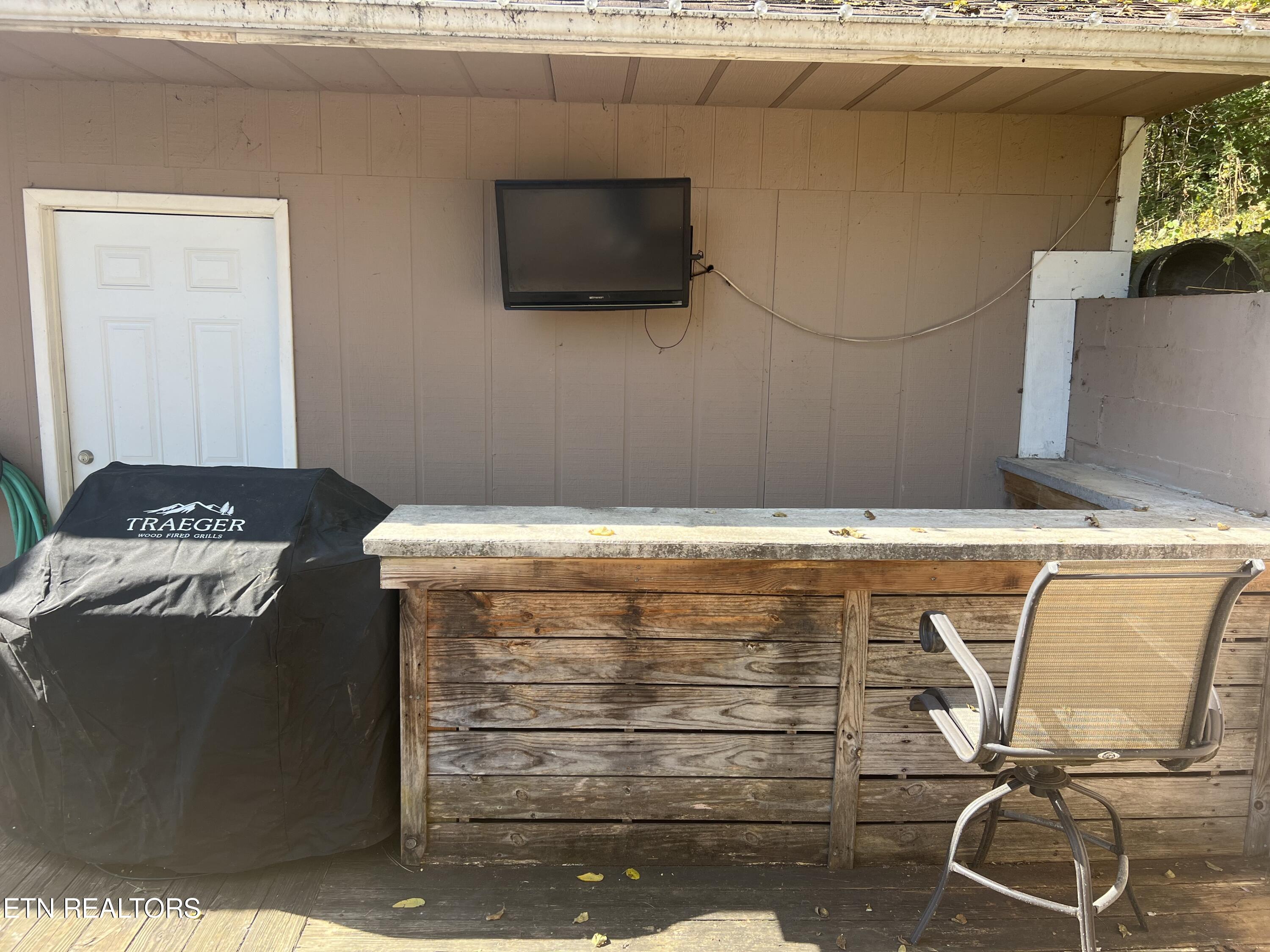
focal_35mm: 26
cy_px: 476
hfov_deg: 67.3
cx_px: 635
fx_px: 954
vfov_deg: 53.1
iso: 50
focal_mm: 5.7
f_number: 1.5
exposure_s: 1/567
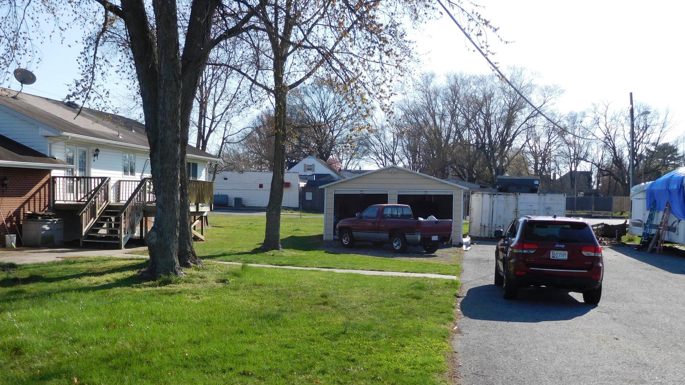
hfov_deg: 51.6
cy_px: 223
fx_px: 708
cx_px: 336
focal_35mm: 39
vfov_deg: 30.4
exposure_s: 1/800
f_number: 3.8
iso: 125
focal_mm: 6.2
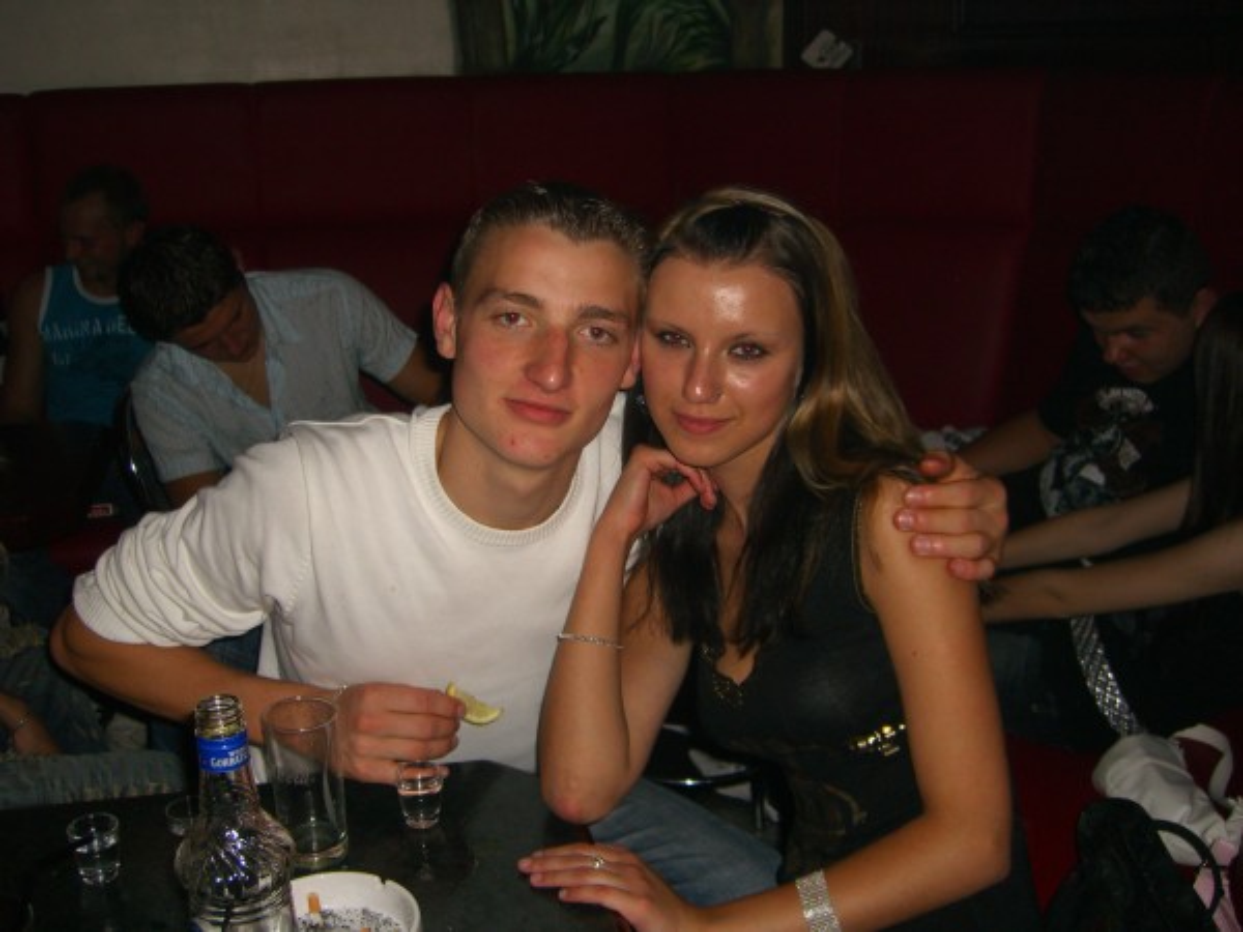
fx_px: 1365
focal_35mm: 38
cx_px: 622
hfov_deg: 49.0
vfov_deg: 37.7
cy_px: 466
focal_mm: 7.9
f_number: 2.8
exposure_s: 1/60
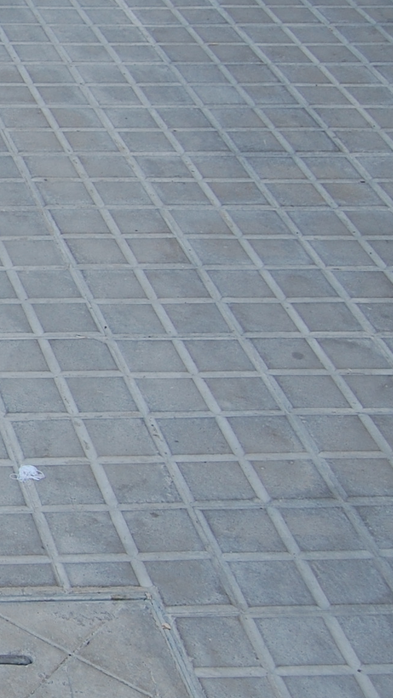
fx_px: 1668
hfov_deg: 11.6
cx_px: -481
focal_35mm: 90
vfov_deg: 23.6
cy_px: 293
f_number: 5.6
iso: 200
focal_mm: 22
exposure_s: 1/125
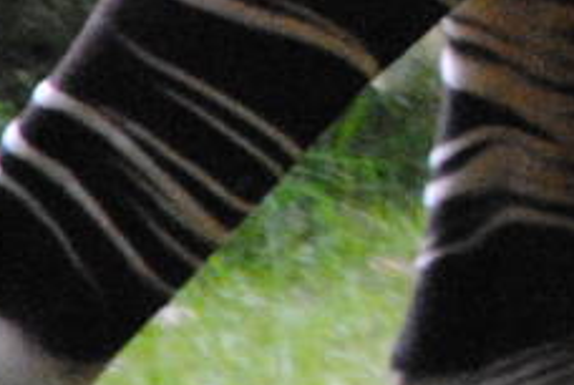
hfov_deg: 1.0
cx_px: 1936
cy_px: -510
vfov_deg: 0.7
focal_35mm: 2105
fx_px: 33629
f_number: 5.6
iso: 1600
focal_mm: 200
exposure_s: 1/250
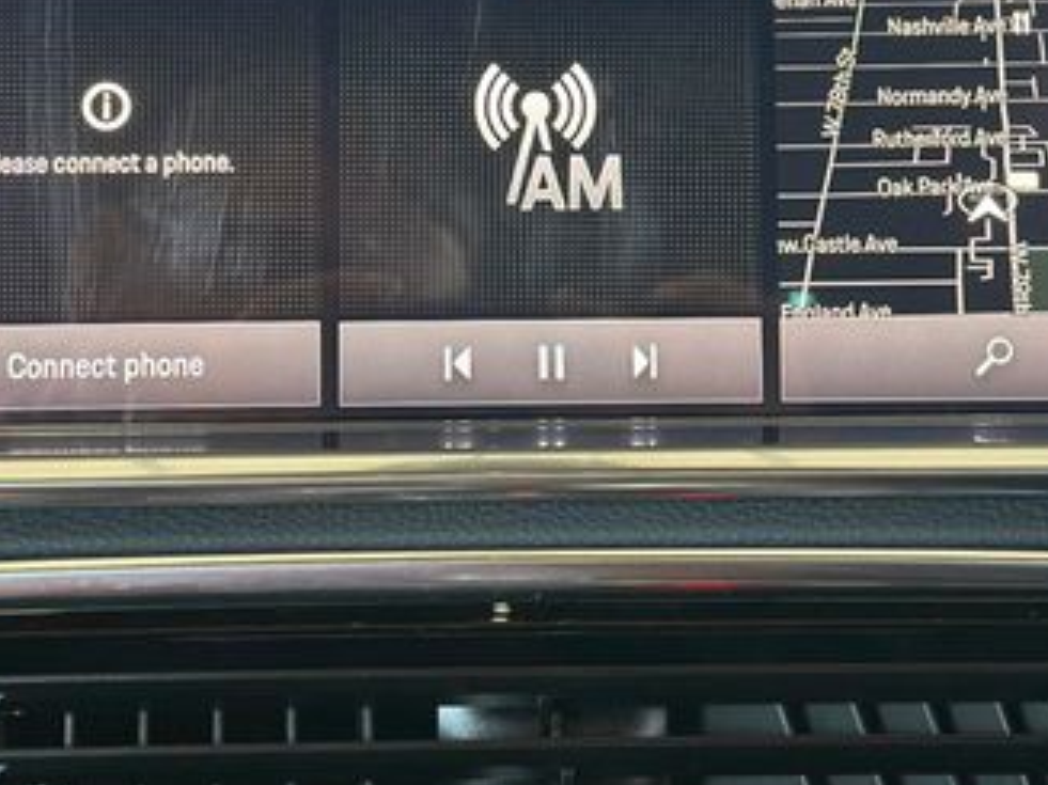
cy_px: 58
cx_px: 532
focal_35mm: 94
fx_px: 2845
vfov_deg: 15.5
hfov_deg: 20.9
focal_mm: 6.86
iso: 250
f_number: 1.78
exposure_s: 1/60
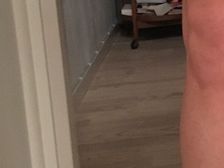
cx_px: 269
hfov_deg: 23.4
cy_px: -1
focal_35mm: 76
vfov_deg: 18.9
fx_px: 492
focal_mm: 4.15
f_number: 2.2
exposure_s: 1/17
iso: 500
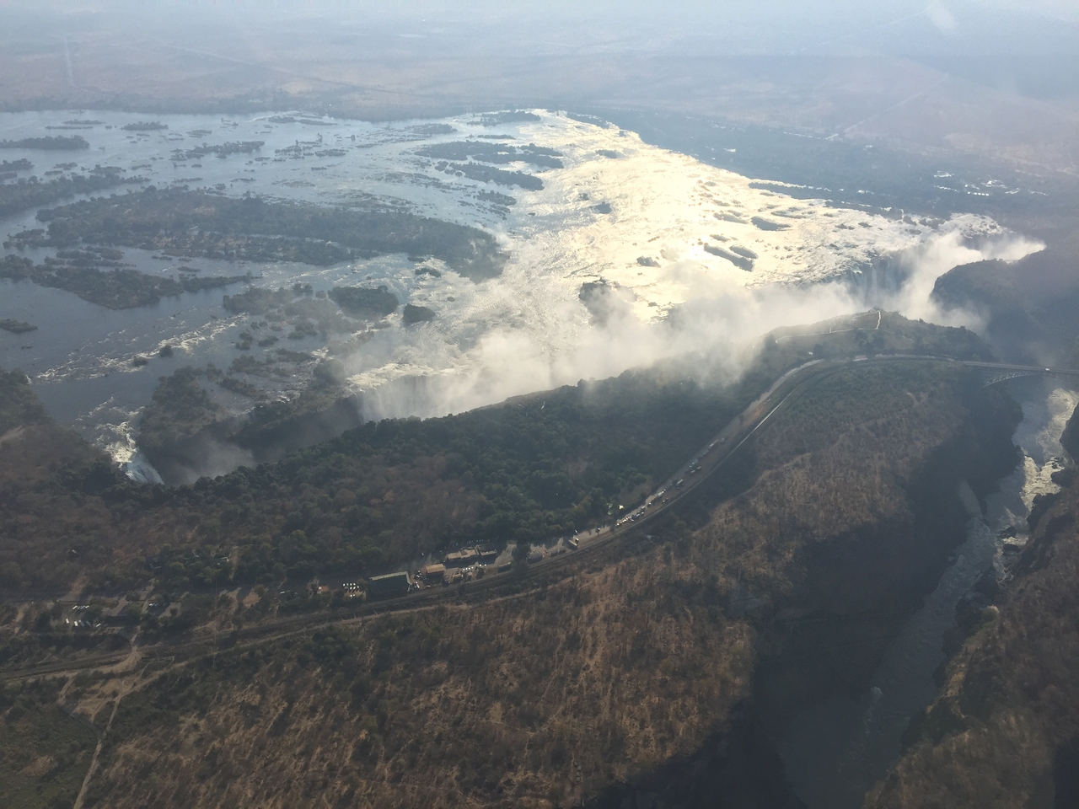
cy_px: 404
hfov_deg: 61.7
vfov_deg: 48.2
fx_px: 904
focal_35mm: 29
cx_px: 540
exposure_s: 1/2475
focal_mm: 4.15
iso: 32
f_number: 2.2
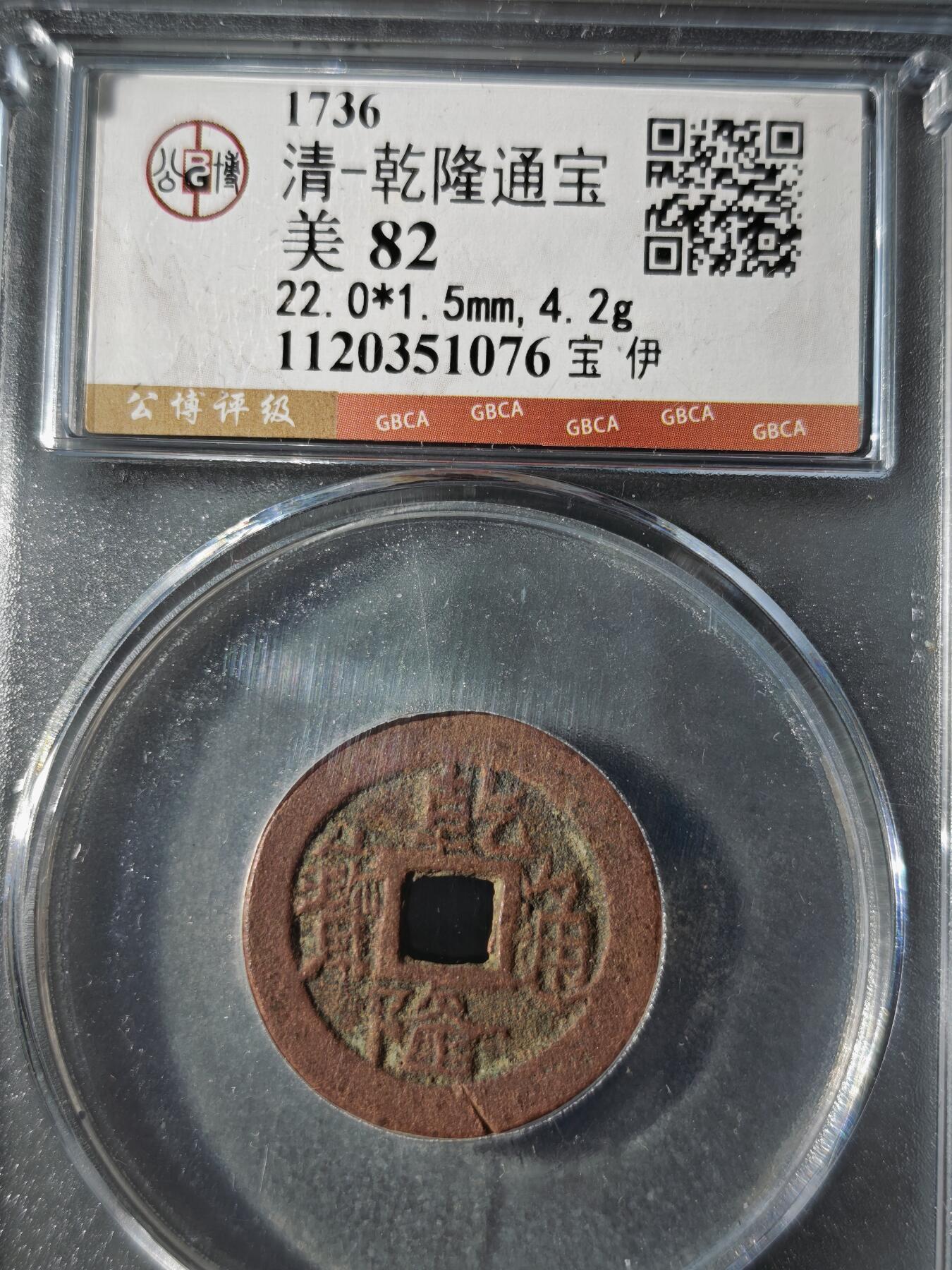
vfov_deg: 38.2
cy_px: 635
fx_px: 1833
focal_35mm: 50
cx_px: 476
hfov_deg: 29.1
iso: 50
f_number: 1.63
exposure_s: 1/258
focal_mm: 5.85
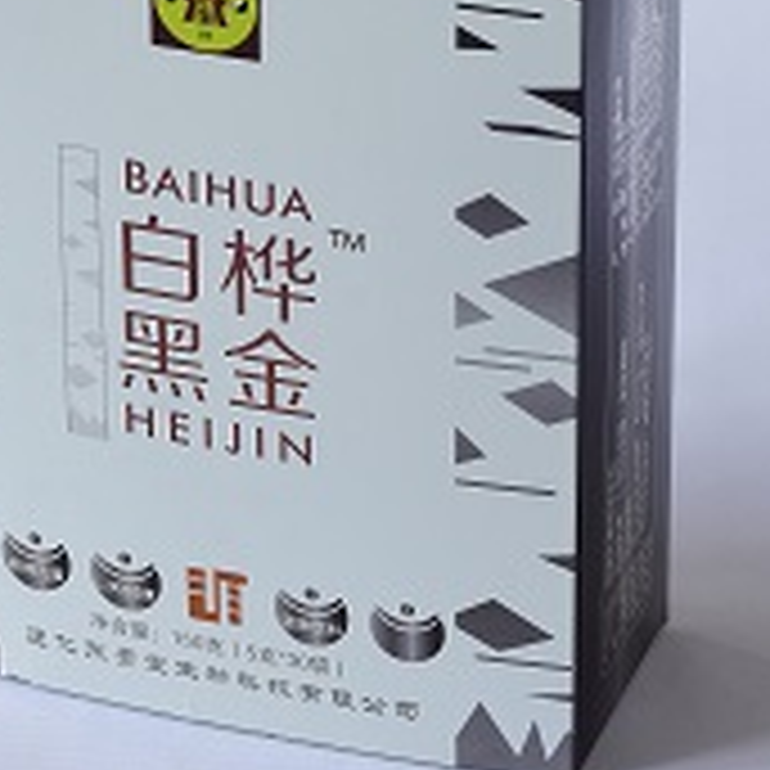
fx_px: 4681
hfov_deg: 9.4
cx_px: 374
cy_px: 173
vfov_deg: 9.4
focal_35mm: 186
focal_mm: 50
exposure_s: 1/40
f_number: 8
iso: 200
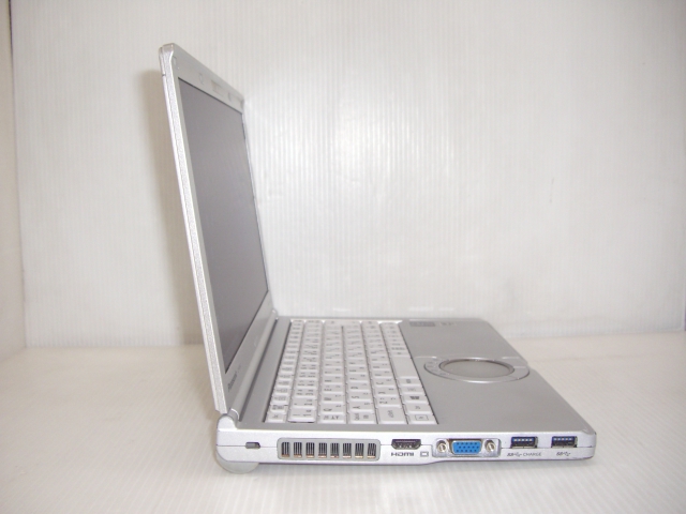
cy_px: 257
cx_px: 343
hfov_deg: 49.0
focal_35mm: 38
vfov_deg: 37.7
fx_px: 753
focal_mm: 7.9
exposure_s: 1/125
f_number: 2.8
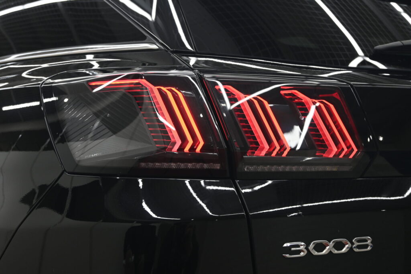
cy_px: 137
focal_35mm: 56
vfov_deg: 24.4
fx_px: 634
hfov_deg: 35.9
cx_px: 206
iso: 500
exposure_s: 1/125
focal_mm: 37
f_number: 5.6
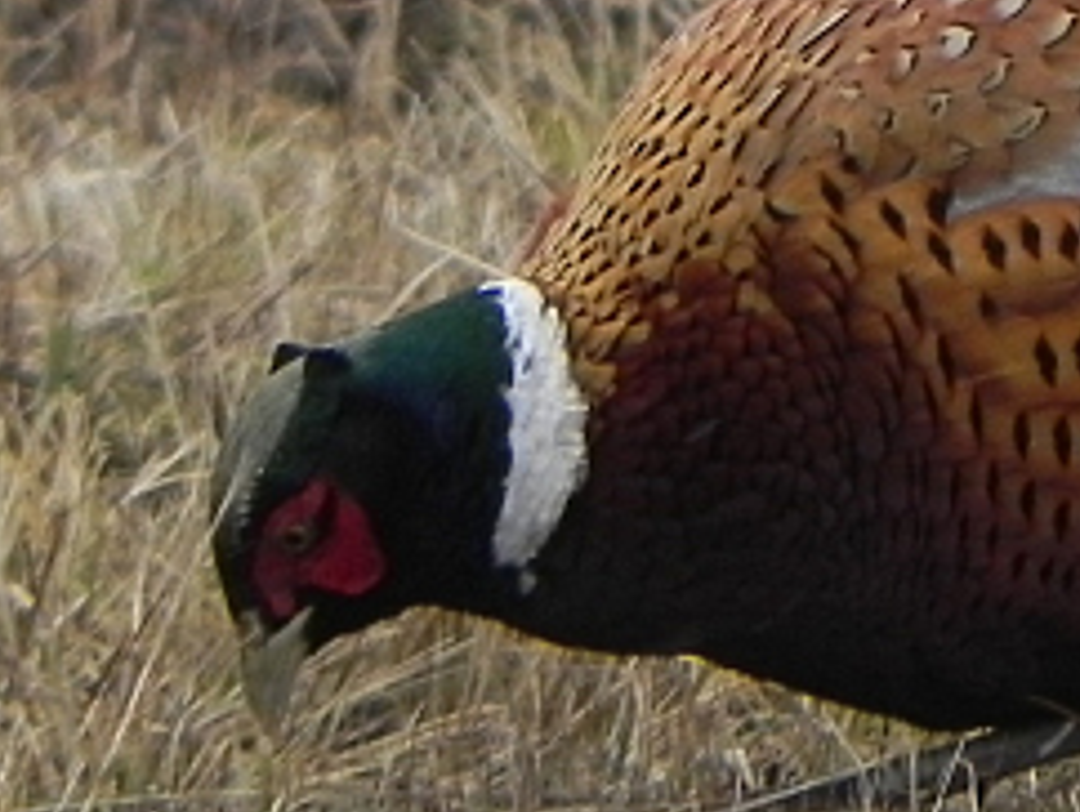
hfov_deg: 0.7
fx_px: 89413
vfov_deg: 0.5
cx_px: 986
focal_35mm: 2863
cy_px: 152
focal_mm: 120
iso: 160
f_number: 5
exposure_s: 1/168
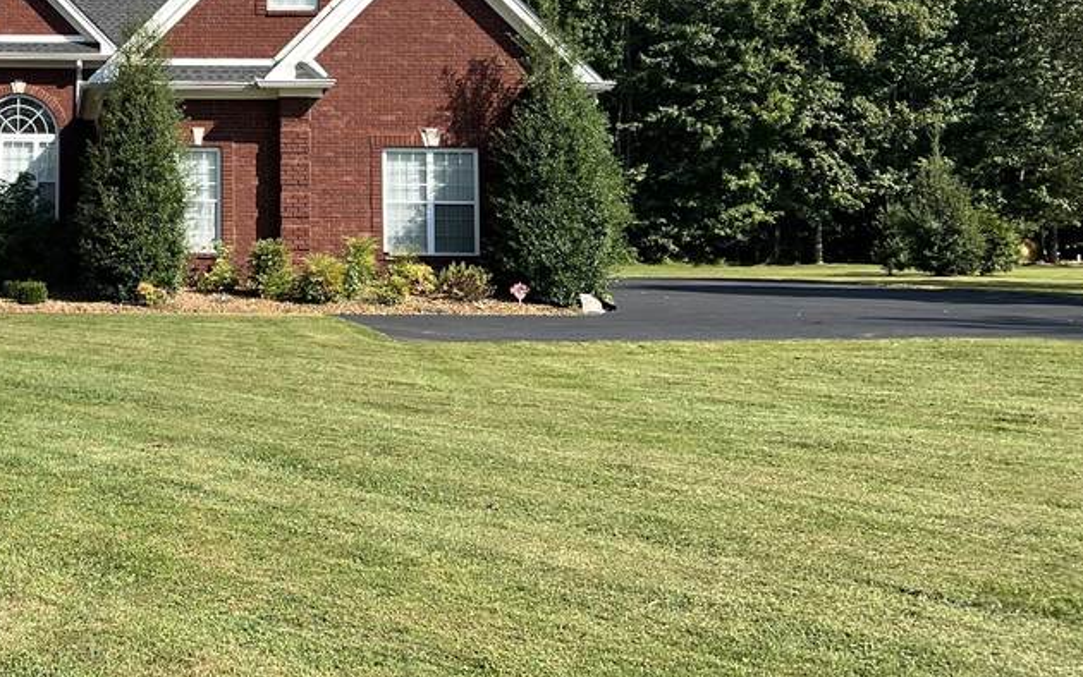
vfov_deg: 22.7
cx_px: 64
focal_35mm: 56
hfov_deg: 33.9
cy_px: 100
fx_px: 1653
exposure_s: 1/2513
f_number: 1.5
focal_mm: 5.7
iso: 50
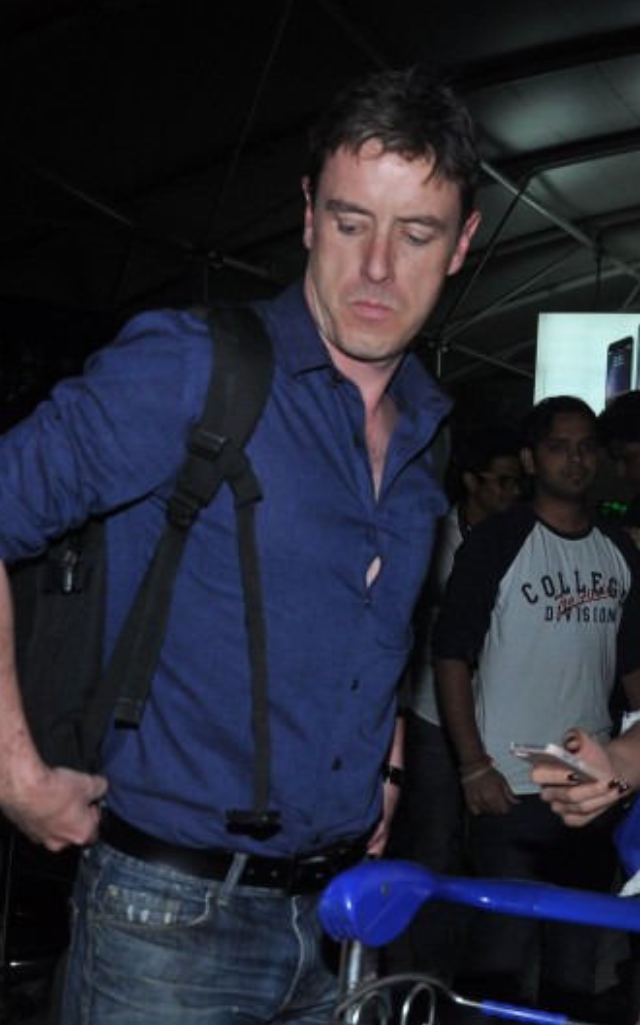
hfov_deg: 22.1
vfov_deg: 35.3
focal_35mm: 58
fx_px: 1614
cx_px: 518
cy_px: 512
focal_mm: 25
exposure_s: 1/125
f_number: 5.6
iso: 500
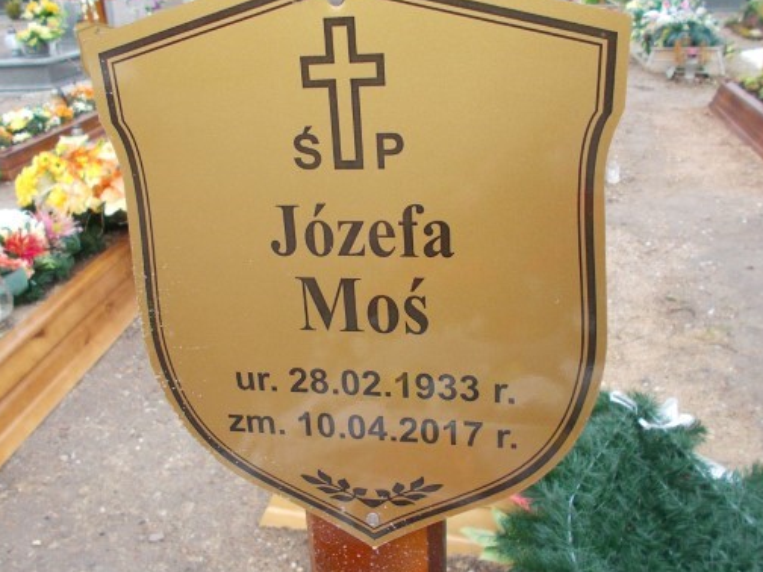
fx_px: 727
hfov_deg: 55.4
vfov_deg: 42.9
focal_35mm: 33
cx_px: 375
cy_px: 271
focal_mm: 4.6
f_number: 3.2
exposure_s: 1/250
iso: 160
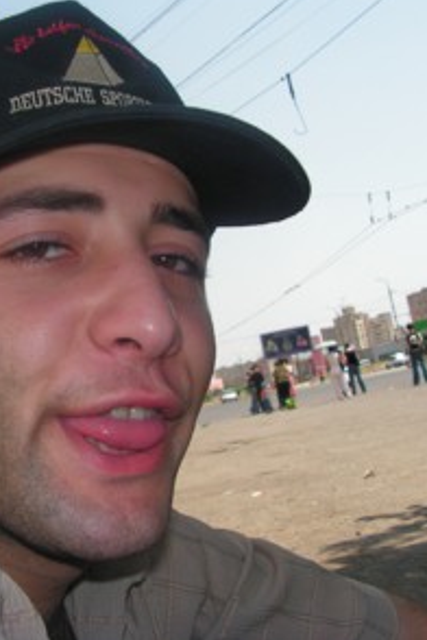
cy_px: 316
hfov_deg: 26.3
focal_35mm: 51
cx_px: 135
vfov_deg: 38.9
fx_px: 907
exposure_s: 1/640
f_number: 3.2
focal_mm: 6
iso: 64
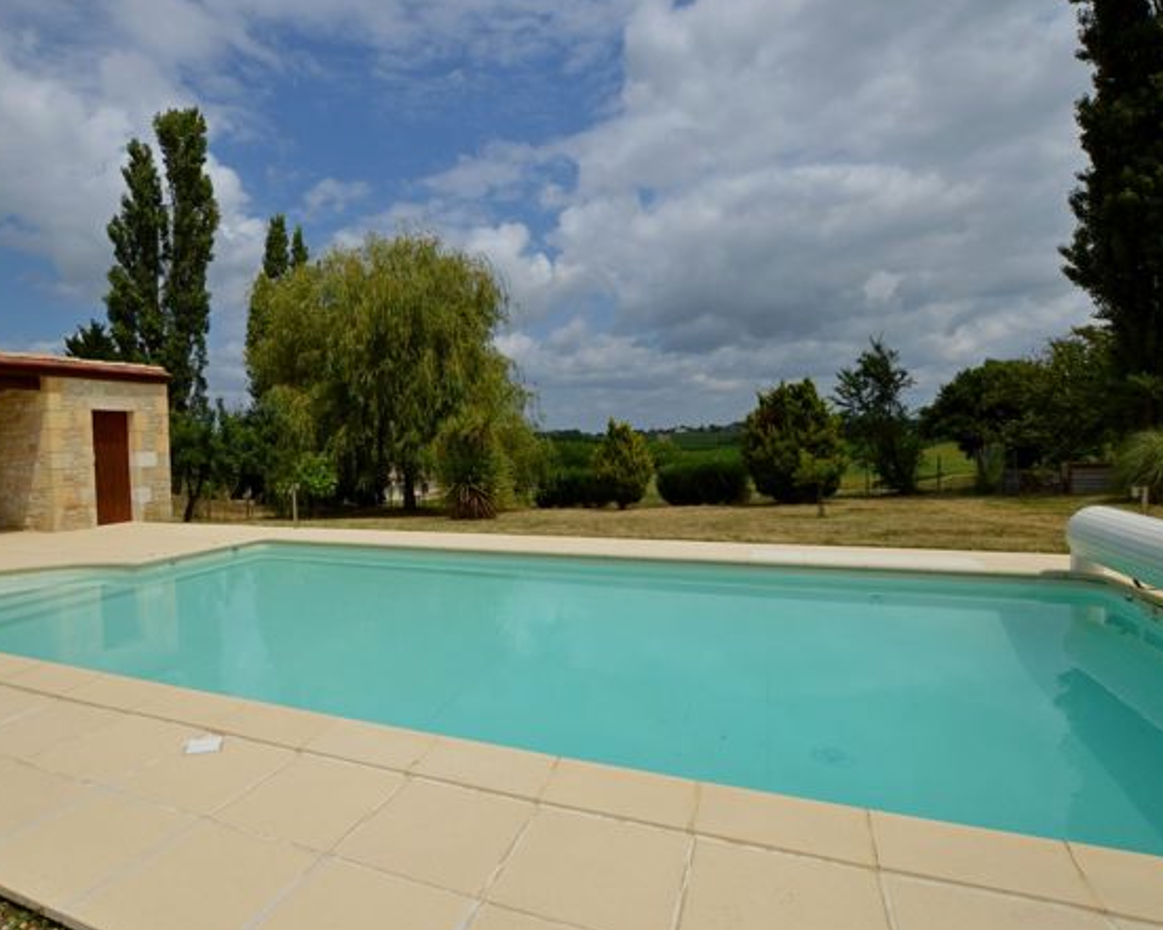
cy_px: 470
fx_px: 620
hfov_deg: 85.5
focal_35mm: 18
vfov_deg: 73.8
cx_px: 480
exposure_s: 1/400
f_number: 10
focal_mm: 10
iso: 100
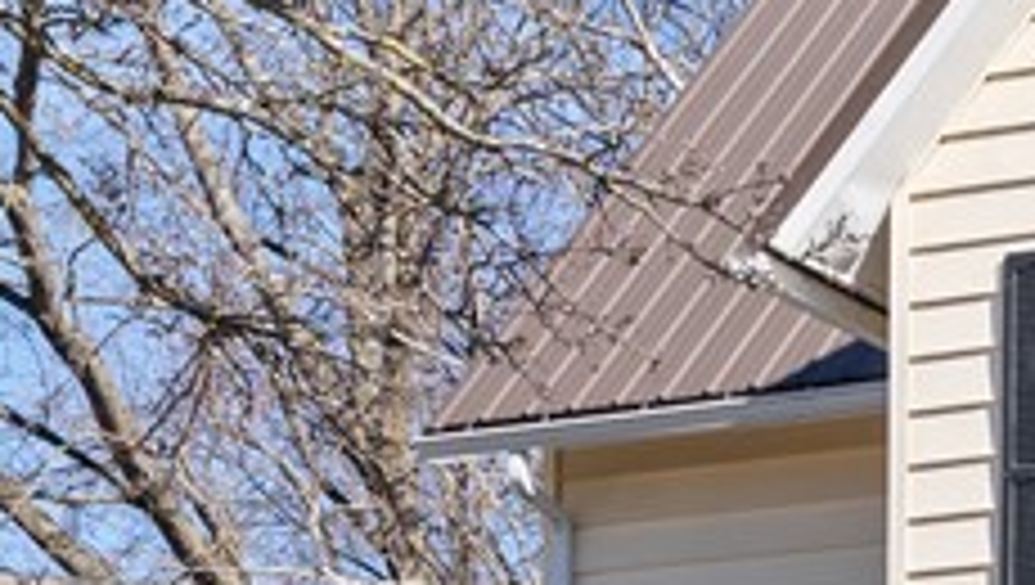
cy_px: 828
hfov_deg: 12.7
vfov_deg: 7.4
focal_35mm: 163
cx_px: 1431
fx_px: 4479
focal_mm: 33
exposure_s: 1/1000
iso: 320
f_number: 7.1
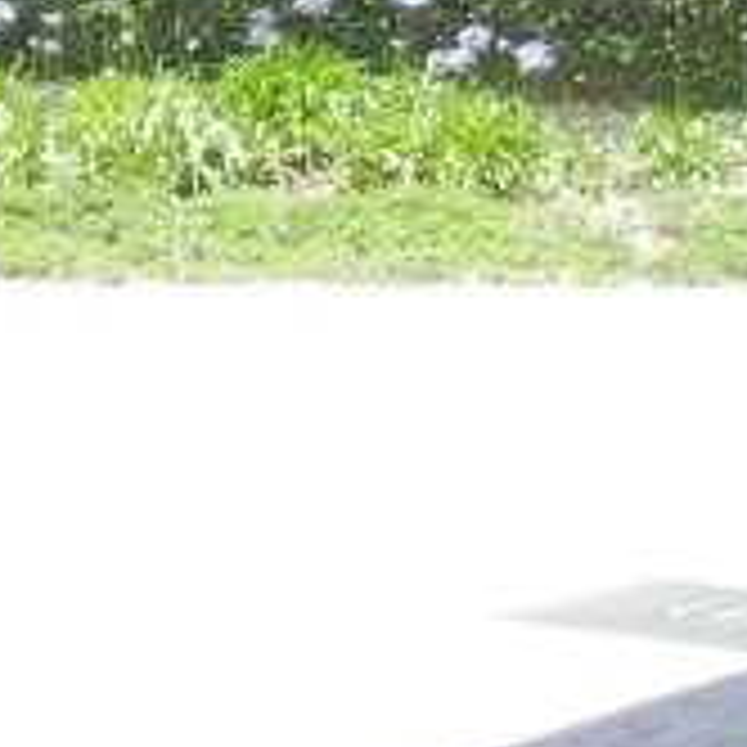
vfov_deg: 10.4
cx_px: -716
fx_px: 4004
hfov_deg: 9.9
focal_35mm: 164
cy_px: -279
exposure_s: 1/250
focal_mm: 5.4
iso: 160
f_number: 3.5
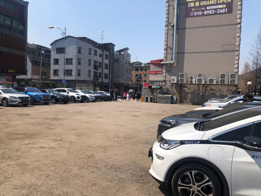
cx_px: 130
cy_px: 98
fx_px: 211
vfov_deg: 49.7
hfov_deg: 63.4
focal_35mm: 28
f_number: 1.8
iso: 20
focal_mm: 4
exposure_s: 1/2667
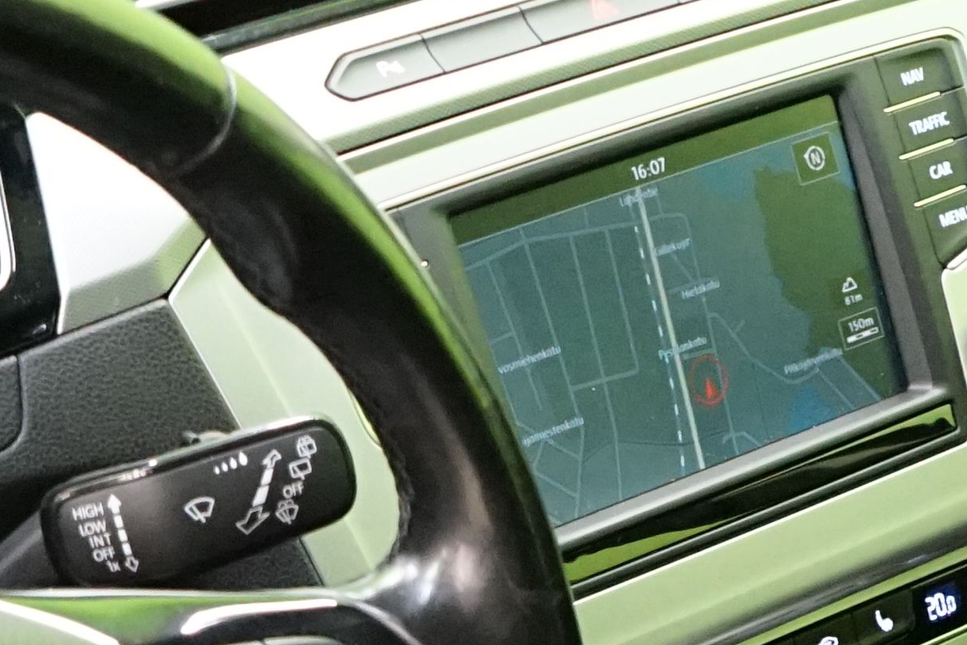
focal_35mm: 172
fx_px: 4620
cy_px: 1370
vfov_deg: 7.6
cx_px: 731
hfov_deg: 11.9
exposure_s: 1/25
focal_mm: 35
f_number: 5.6
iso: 5000
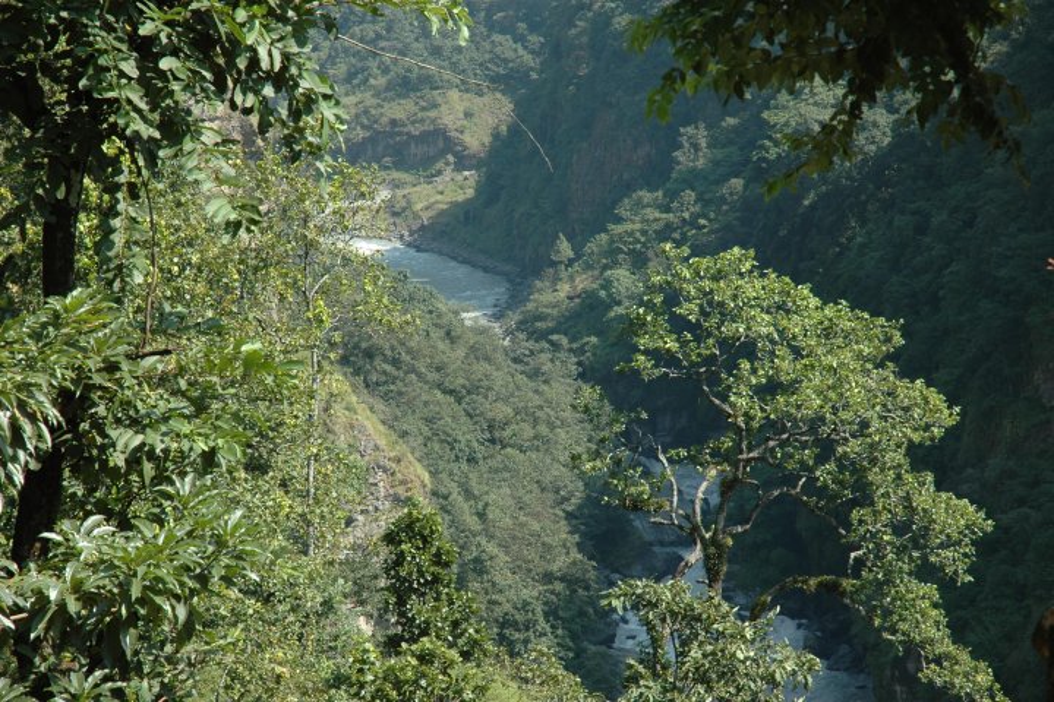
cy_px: 351
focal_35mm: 105
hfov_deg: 19.5
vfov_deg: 13.0
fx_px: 3074
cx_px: 527
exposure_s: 1/250
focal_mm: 70
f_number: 8
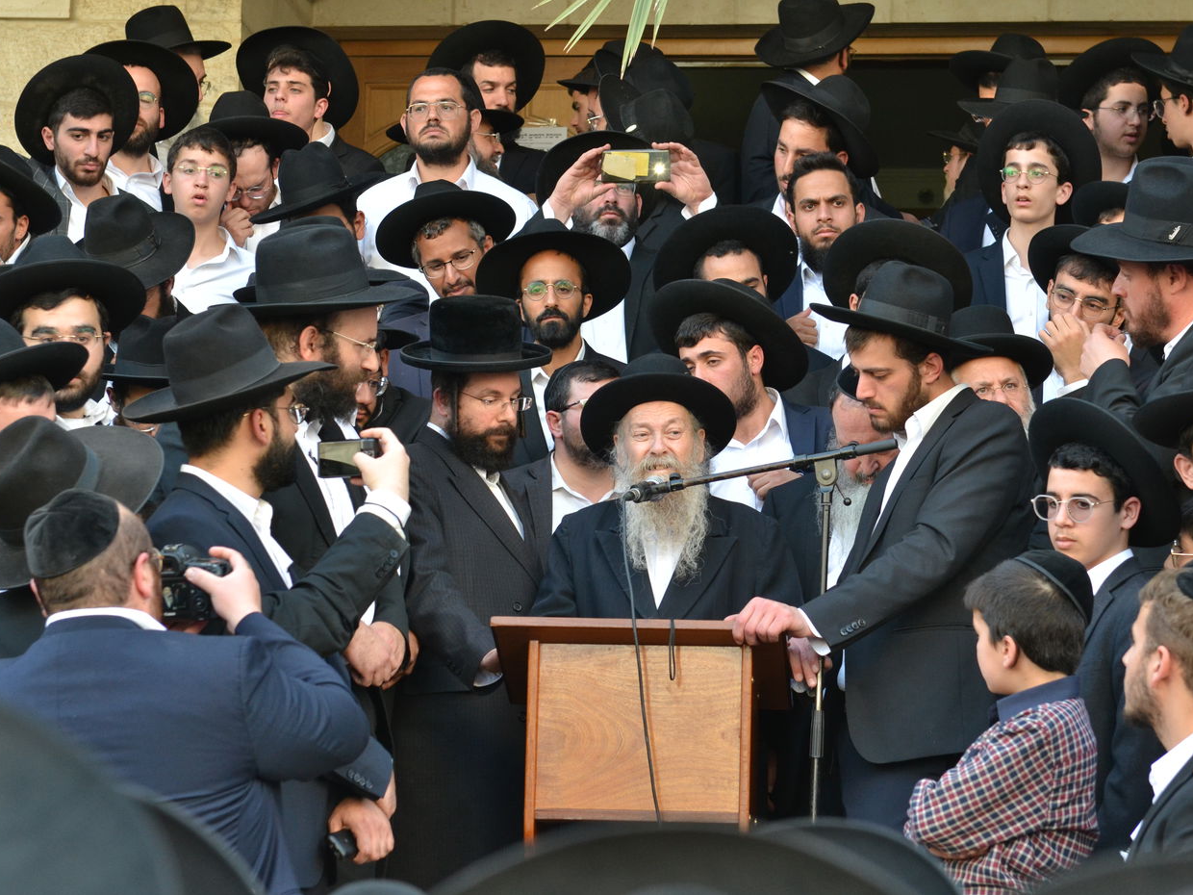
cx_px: 613
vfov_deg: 13.0
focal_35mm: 114
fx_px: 3929
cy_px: 448
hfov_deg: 17.3
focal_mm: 70
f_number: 5.6
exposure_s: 1/200
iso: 800
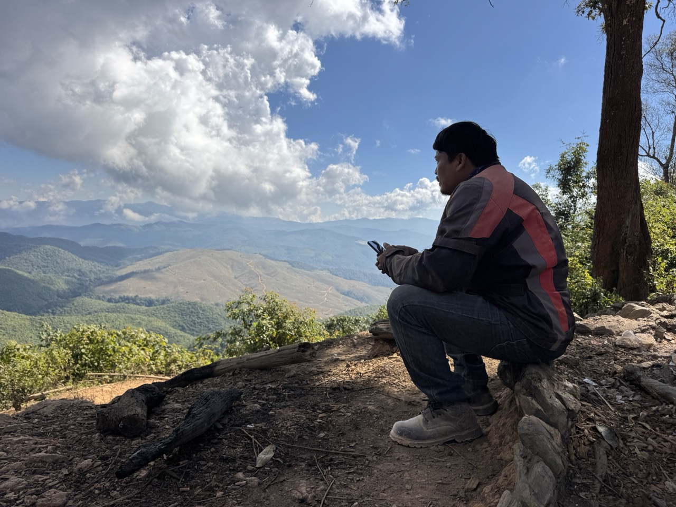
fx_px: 469
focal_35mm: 24
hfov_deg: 71.6
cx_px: 338
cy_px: 254
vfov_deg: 56.8
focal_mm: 6.76
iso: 80
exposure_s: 1/7937
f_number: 1.78
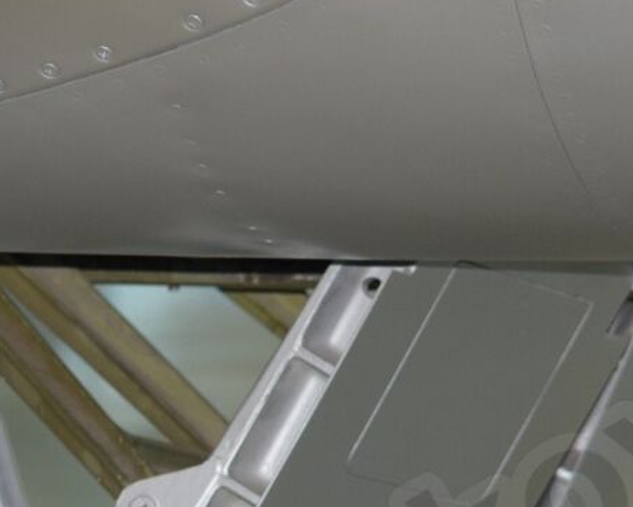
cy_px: 594
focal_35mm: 517
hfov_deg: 3.7
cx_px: -73
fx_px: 9688
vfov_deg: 3.0
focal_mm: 80
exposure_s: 1/30
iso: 500
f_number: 4.5
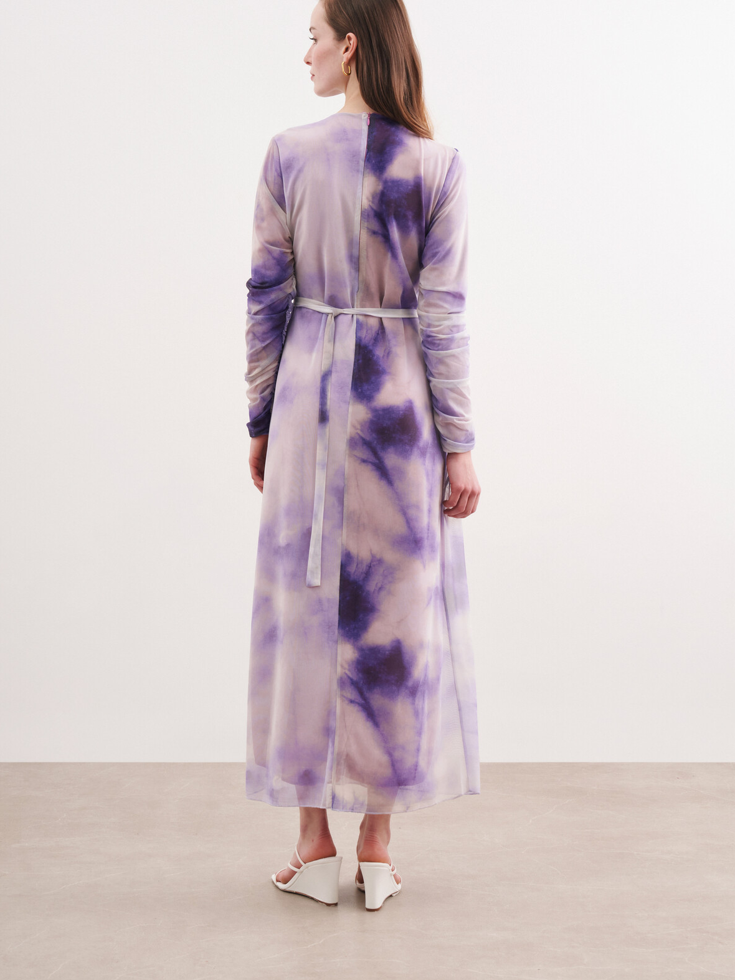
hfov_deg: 26.6
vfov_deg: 34.9
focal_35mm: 55
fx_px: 1557
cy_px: 426
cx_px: 363
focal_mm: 50
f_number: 11
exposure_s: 1/160
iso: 400
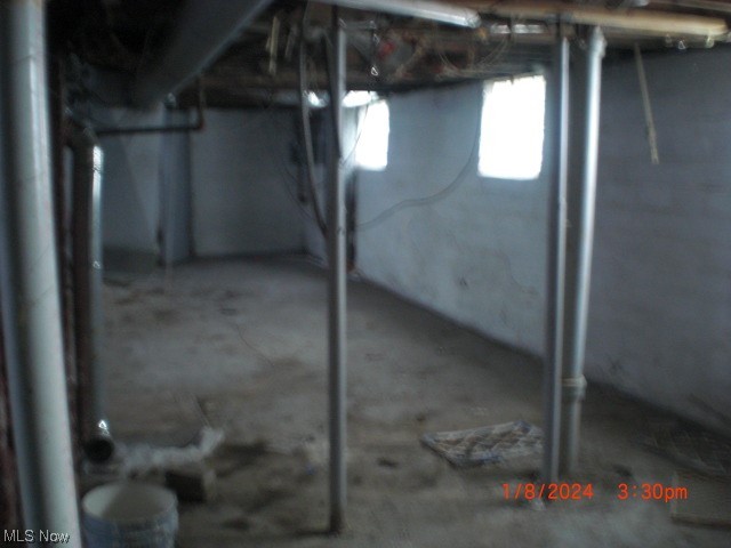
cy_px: 274
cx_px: 366
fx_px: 802
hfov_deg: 49.0
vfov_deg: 37.7
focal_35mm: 38
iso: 200
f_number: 3.1
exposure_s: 1/5
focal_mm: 6.3
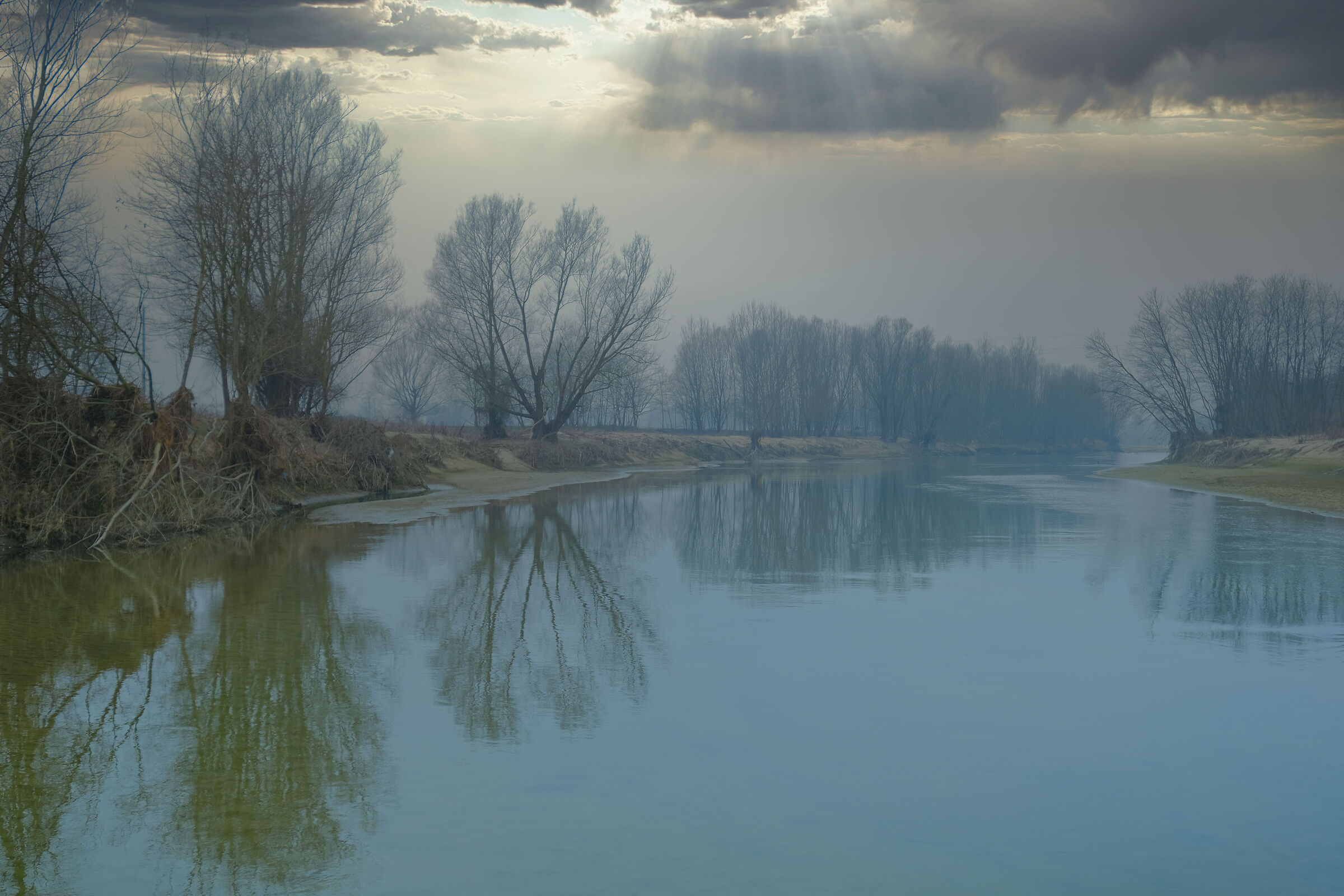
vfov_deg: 42.3
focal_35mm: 31
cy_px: 448
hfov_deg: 60.3
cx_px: 672
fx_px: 1157
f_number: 4.5
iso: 160
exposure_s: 1/250
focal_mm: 20.9
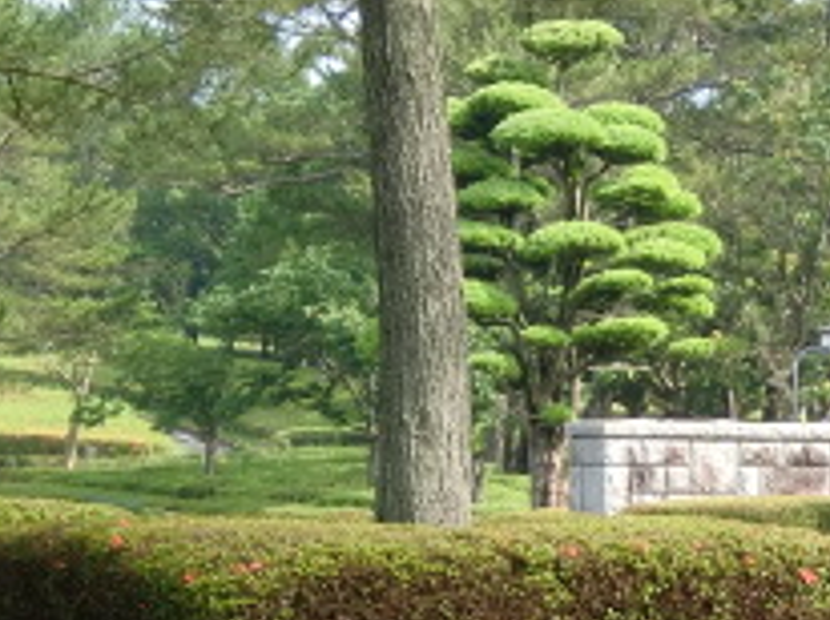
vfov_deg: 5.9
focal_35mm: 252
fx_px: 6035
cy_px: 608
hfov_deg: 7.8
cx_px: 903
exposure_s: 1/125
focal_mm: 14.49
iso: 64
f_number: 5
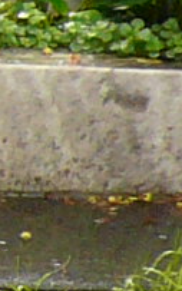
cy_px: 228
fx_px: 2918
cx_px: -906
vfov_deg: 5.7
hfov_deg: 3.2
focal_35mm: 368
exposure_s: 1/30
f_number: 2.8
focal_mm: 4.7
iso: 100
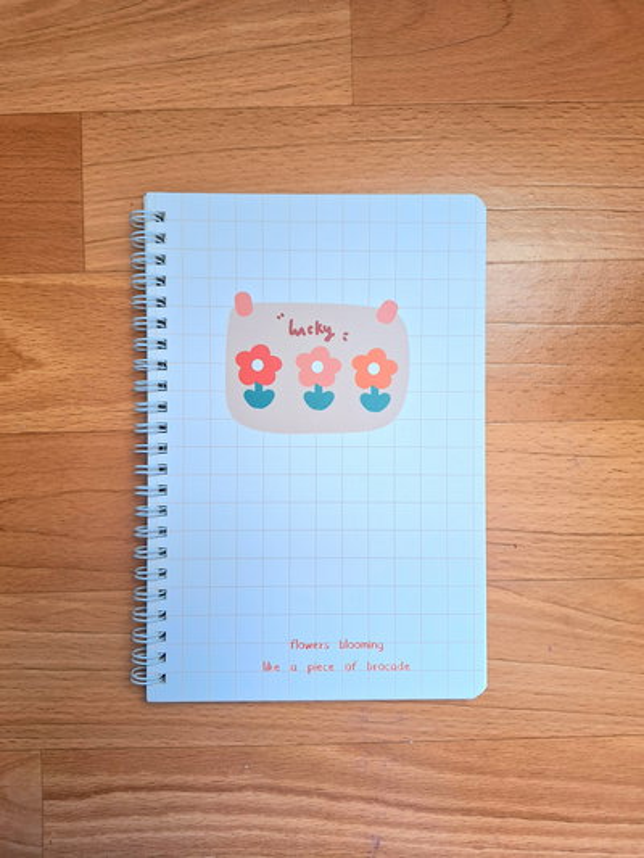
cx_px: 322
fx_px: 570
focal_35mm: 23
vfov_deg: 73.9
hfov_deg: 58.9
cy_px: 429
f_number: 1.8
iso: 100
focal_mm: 5.54
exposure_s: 1/50
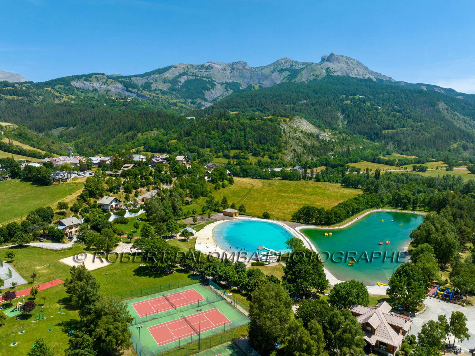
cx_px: 238
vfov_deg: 56.8
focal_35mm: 24
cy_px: 178
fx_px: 329
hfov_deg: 71.6
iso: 100
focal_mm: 12.3
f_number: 11
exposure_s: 1/120
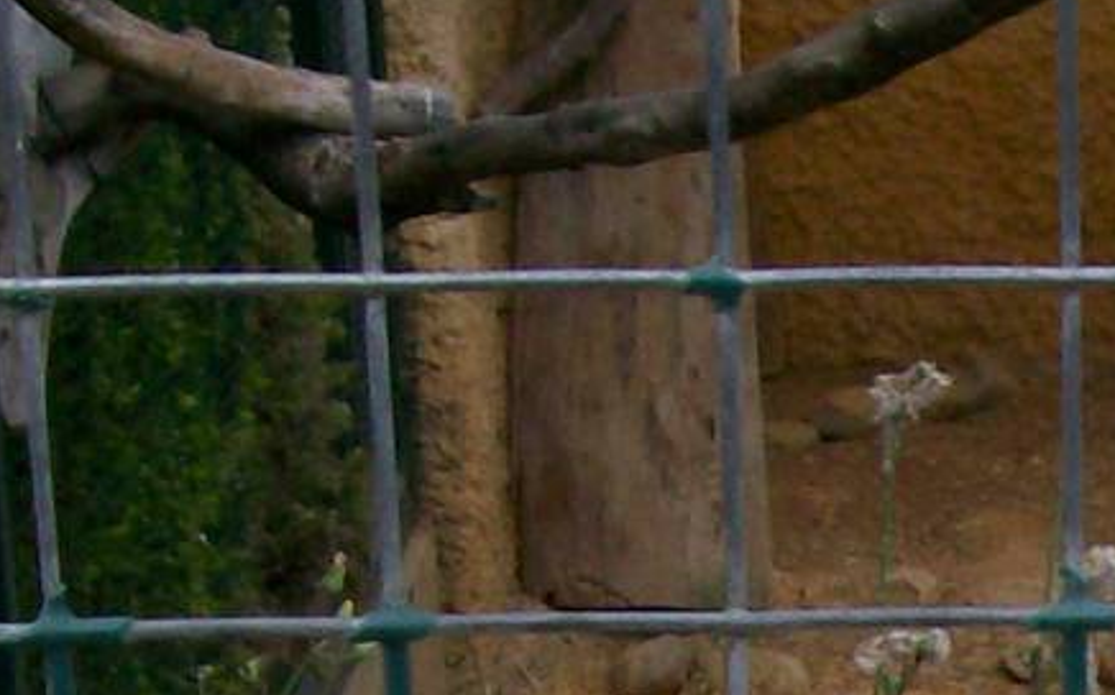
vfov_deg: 9.0
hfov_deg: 14.5
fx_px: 4252
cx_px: 1325
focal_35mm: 140
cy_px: 1214
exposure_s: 1/391
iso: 80
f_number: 4.8
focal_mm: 6
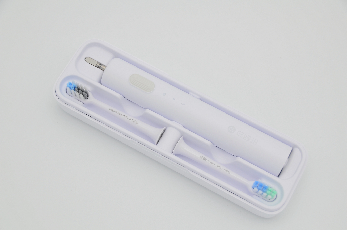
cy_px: 115
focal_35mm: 66
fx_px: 635
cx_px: 174
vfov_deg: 20.5
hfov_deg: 30.6
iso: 160
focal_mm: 44
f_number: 6.3
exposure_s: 1/160
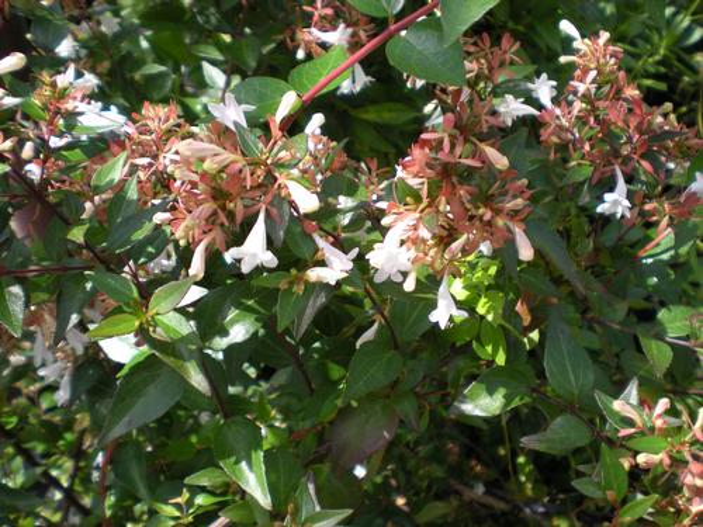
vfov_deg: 37.7
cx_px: 352
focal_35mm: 38
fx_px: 772
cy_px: 264
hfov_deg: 49.0
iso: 64
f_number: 3.1
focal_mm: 6.3
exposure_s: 1/198
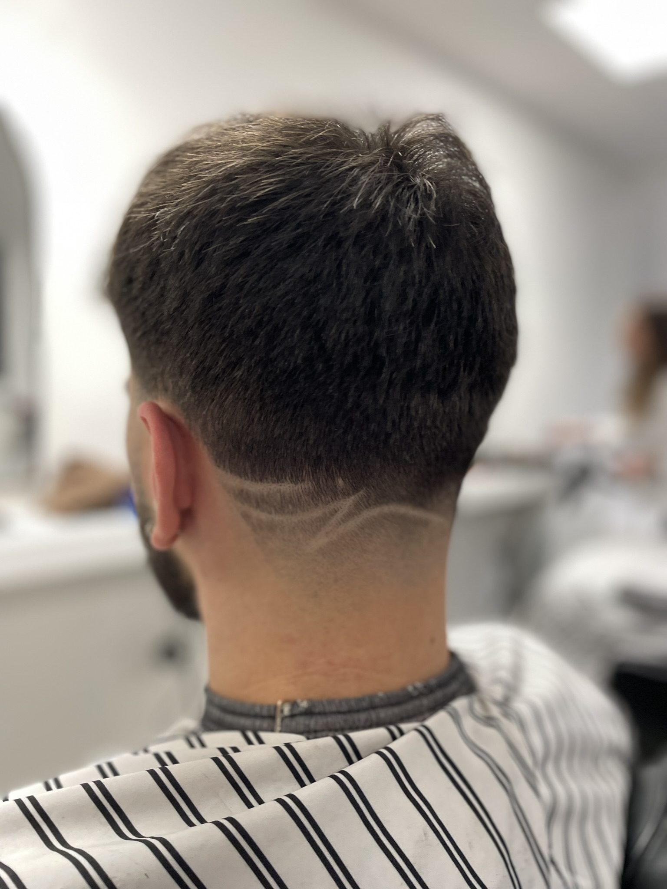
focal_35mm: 26
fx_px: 668
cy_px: 444
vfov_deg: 67.3
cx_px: 334
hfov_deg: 53.1
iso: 125
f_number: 1.6
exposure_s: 1/100
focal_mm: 4.2
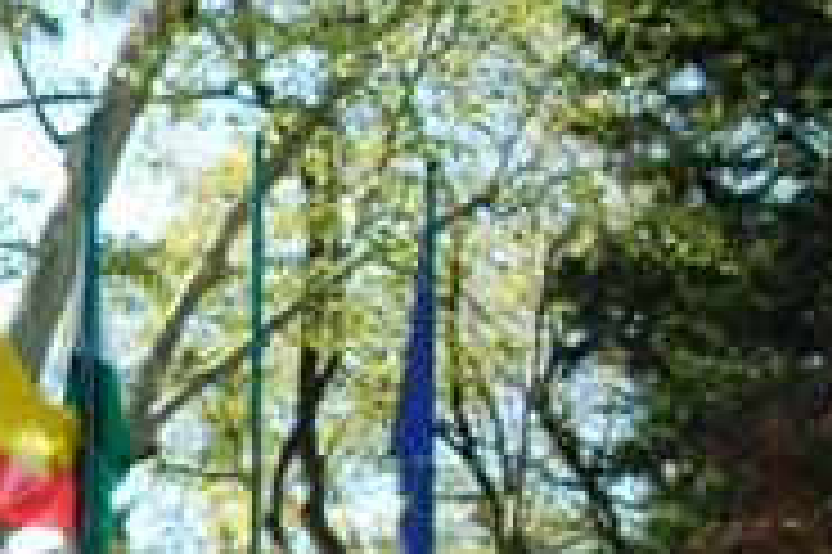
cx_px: -387
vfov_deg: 9.8
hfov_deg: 14.1
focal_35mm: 137
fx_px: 3163
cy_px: 671
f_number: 5
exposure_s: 1/800
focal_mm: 28
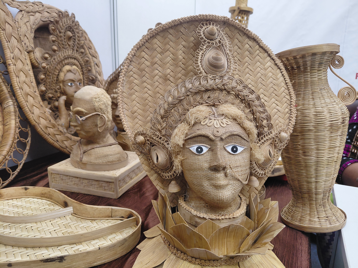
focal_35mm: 25
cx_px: 179
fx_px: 259
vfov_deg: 54.9
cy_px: 134
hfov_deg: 69.4
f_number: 1.8
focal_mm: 4.69
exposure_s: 1/515
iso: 50
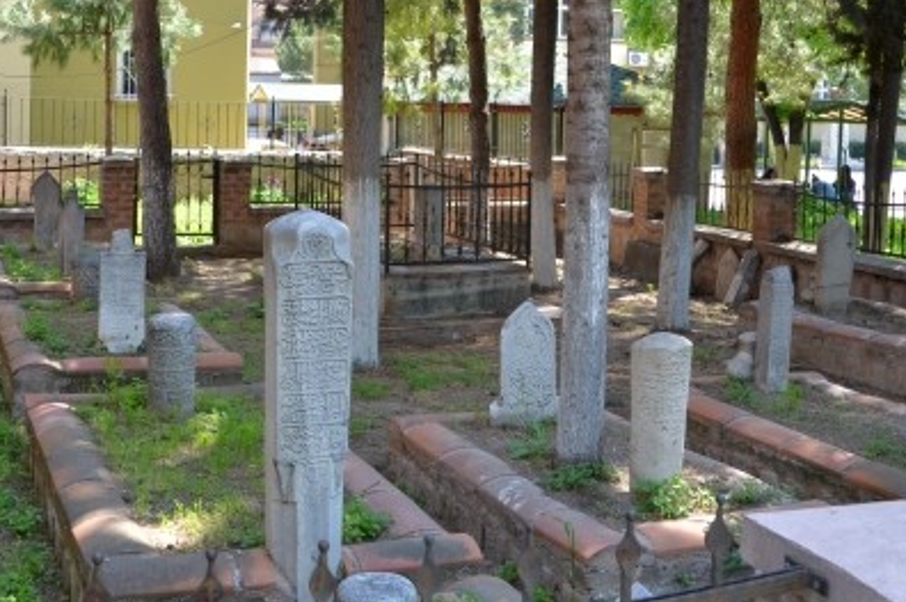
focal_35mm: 53
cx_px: 421
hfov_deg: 37.5
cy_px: 101
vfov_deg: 24.9
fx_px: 1332
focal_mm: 20
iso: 200
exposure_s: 1/160
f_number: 6.3
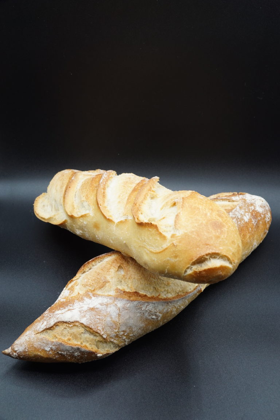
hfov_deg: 34.2
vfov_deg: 49.6
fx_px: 455
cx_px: 140
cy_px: 210
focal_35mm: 39
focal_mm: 26
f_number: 9
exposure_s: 1/60
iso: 400
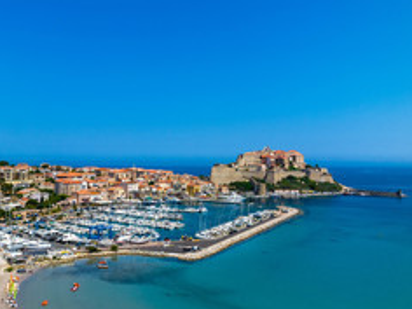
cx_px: 155
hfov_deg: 48.5
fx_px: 452
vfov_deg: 37.7
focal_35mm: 38
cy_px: 164
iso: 100
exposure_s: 1/240
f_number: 11
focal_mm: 12.3
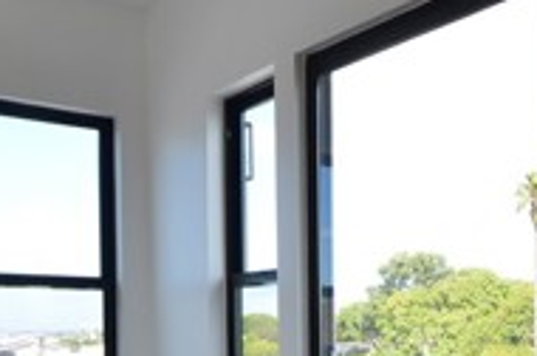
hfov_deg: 33.1
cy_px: 370
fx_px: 829
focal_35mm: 56
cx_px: 529
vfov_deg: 23.1
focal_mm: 11
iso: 320
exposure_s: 1/50
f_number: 11
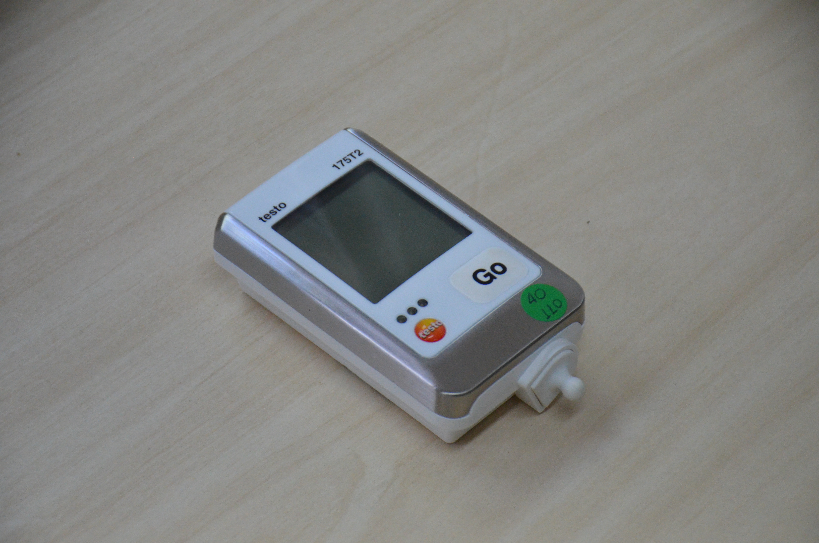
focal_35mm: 150
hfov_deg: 13.7
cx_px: 410
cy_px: 272
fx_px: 3405
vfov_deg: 9.1
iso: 3200
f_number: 5.6
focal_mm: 100
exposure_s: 1/400
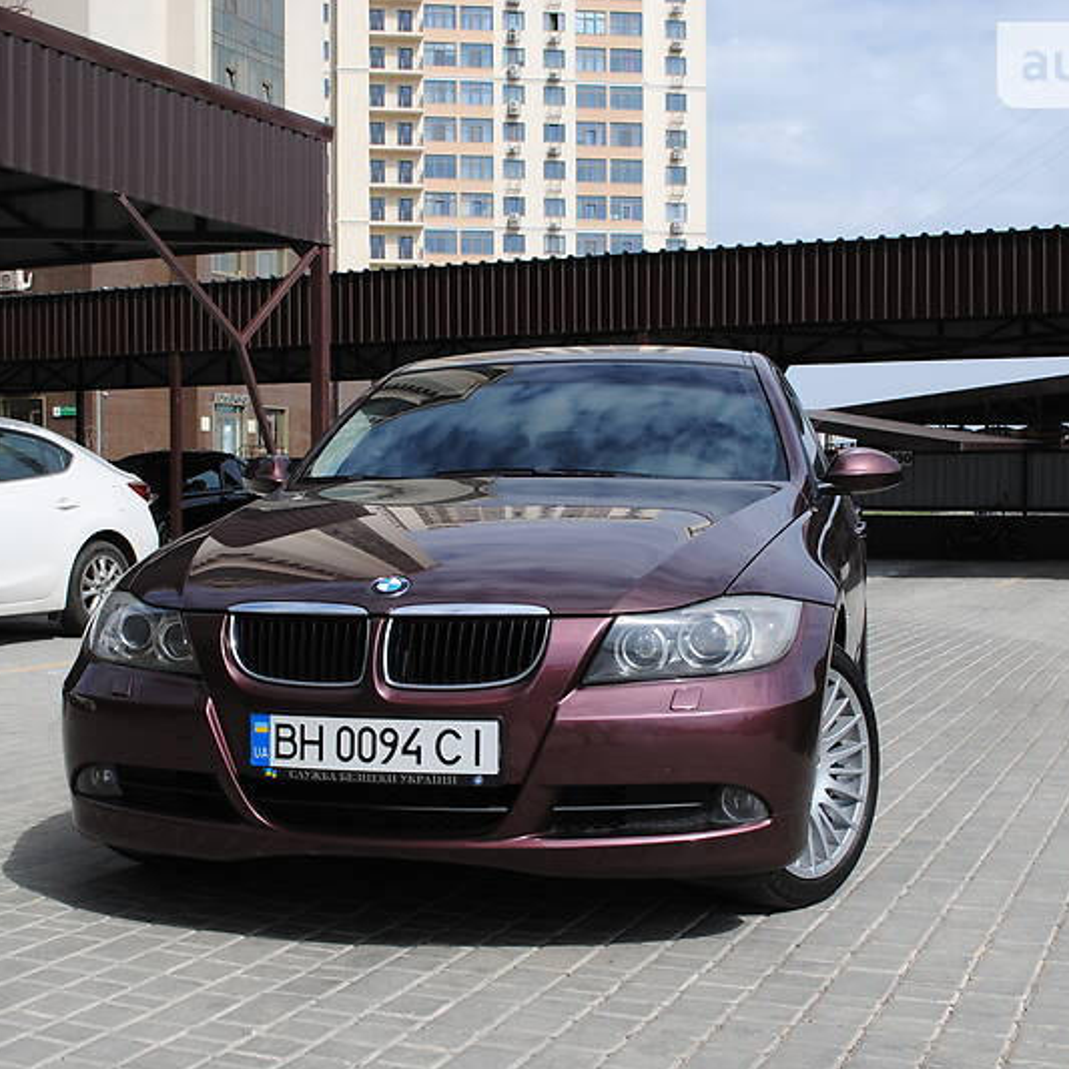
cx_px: 513
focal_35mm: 46
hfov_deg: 36.8
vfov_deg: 36.8
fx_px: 1607
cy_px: 537
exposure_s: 1/250
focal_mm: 24
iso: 100
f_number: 8
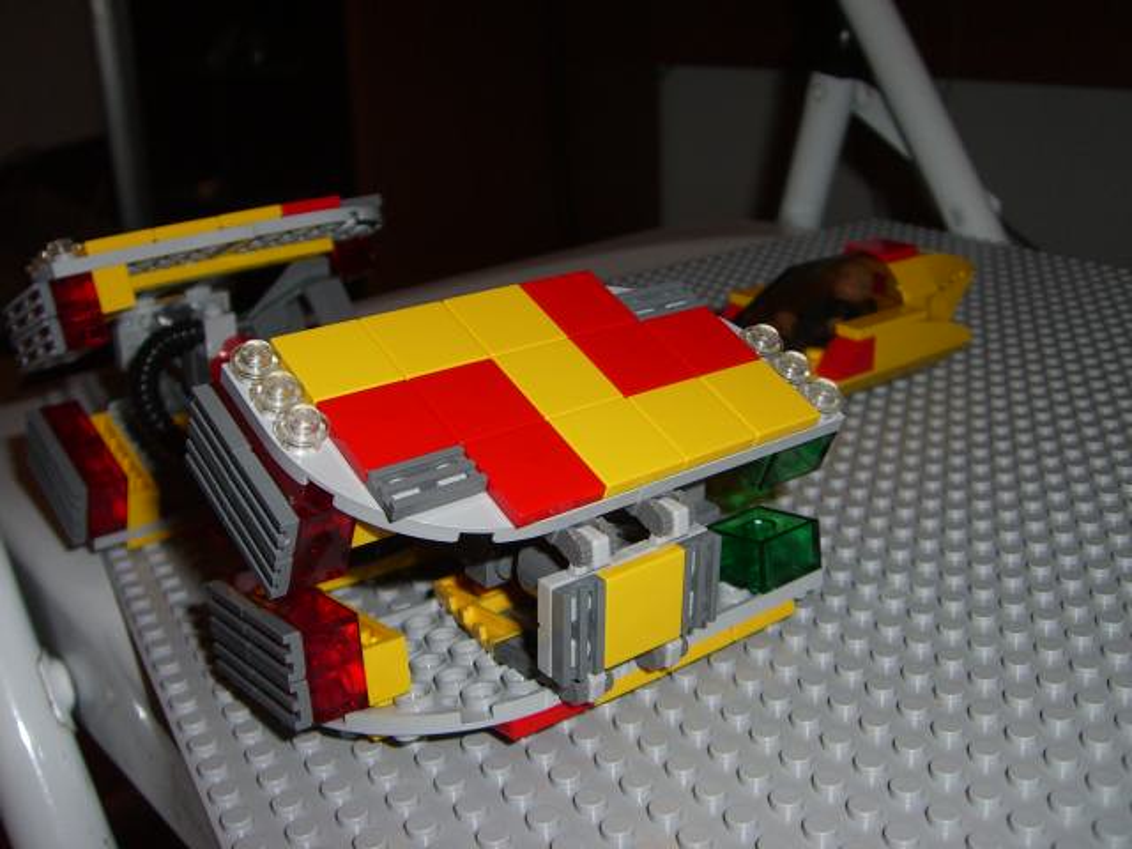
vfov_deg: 37.7
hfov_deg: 49.0
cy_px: 424
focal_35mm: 38
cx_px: 566
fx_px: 1243
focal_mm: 6.2
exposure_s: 1/60
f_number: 2.7
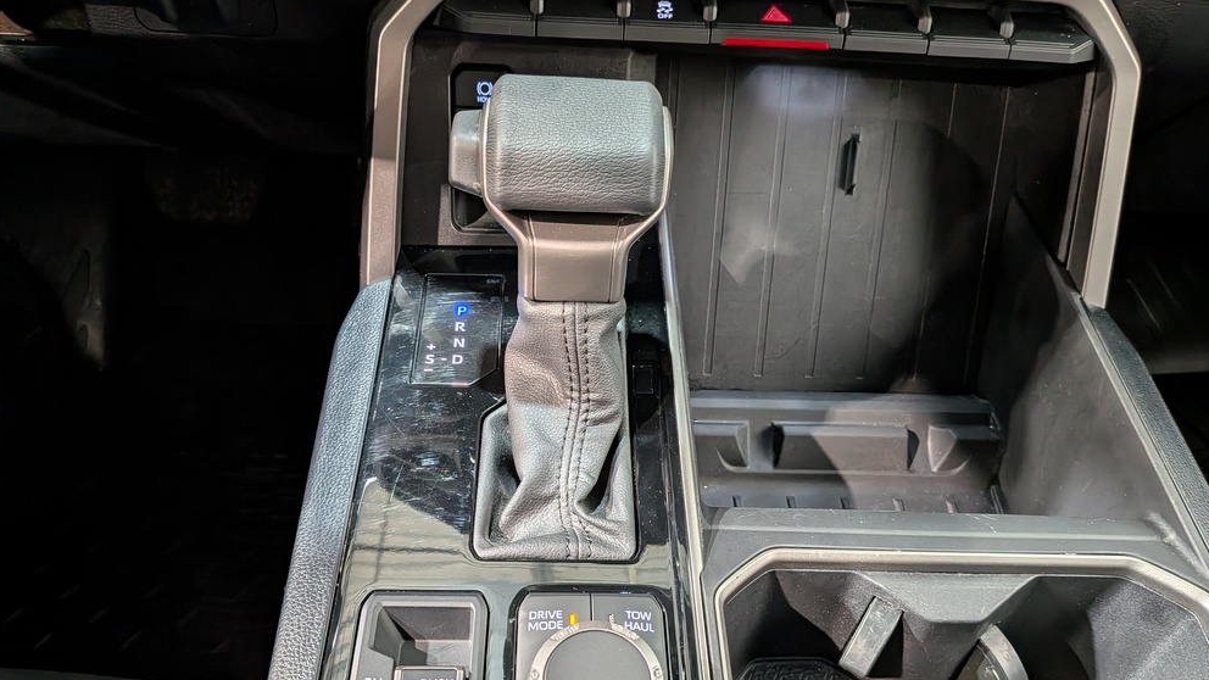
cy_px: 428
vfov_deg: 42.5
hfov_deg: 69.8
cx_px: 619
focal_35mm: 27
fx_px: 866
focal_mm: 4.53
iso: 52
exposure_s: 1/16.7
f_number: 1.7
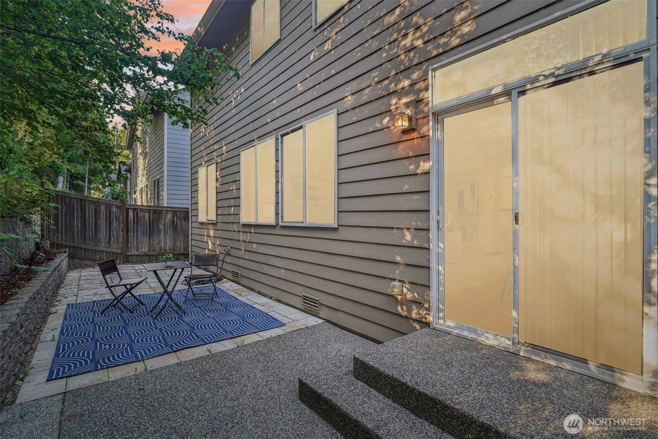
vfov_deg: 73.7
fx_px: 292
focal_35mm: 16
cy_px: 220
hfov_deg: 96.7
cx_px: 329
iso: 1600
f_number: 8
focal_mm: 16
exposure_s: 1/30
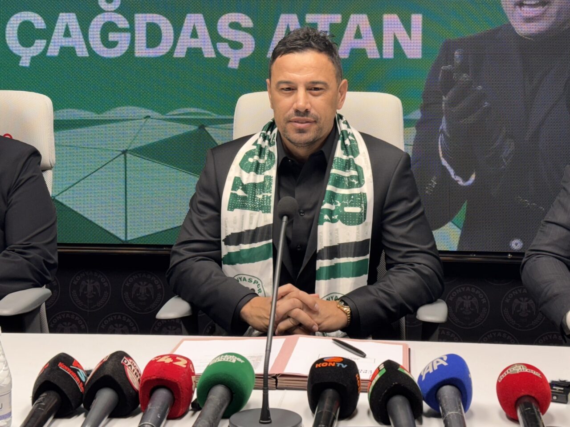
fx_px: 790
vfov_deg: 30.3
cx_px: 285
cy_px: 214
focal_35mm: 48
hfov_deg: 39.7
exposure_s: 1/50
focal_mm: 6.76
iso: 50
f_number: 1.78
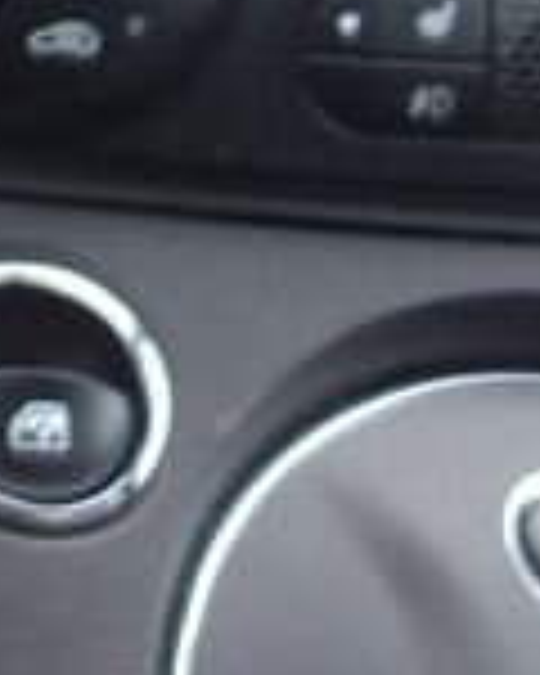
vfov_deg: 9.8
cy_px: -803
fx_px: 3576
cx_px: -1476
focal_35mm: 179
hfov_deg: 7.0
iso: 125
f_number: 1.8
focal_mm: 10.4
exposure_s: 1/30
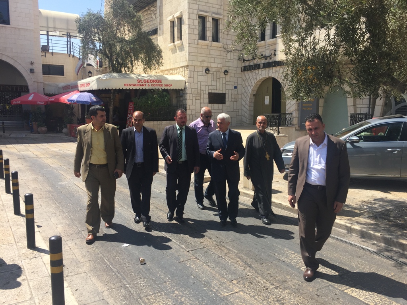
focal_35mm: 29
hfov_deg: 61.7
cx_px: 204
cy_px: 152
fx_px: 341
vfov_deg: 48.2
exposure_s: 1/1319
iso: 32
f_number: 2.2
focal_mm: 4.15
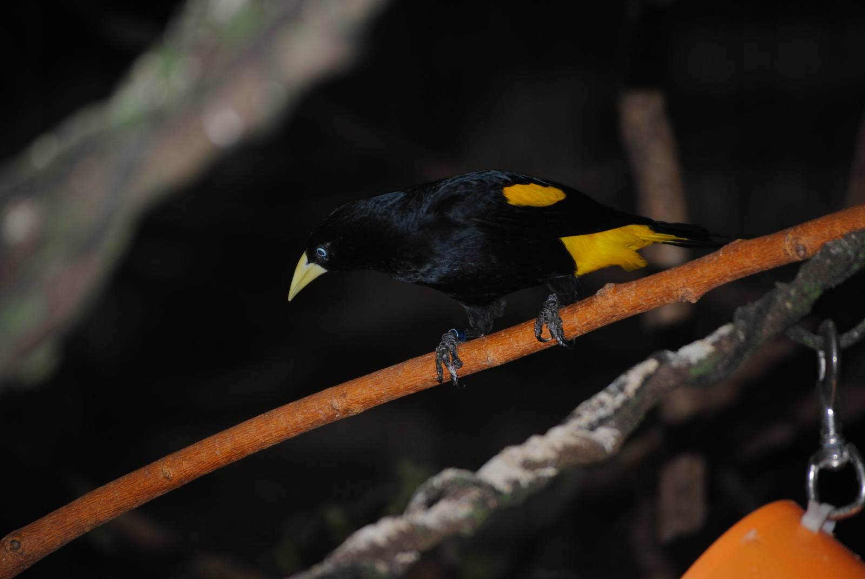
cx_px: 432
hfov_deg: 11.8
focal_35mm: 174
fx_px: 4186
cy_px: 290
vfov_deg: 7.9
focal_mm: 116
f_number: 4.8
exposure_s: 1/60
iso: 200
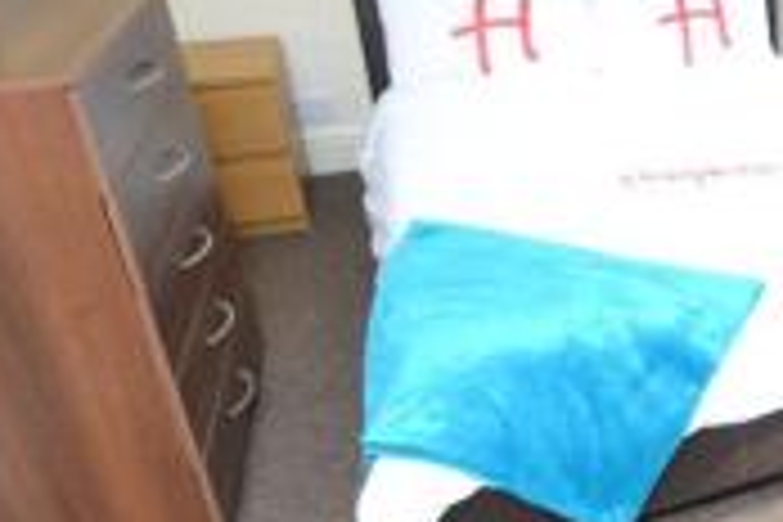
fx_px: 892
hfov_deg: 38.4
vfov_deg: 32.6
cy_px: 241
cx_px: 882
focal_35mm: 41
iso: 800
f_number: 3.5
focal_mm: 10
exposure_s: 1/60
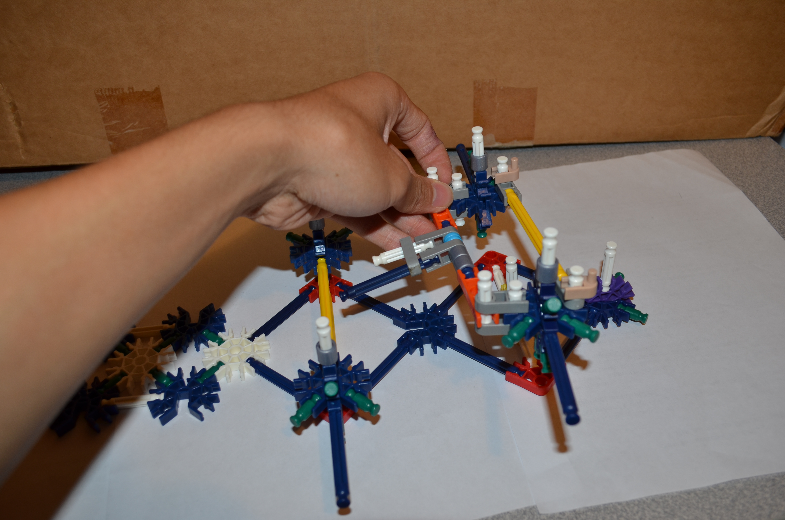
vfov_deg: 43.4
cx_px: 392
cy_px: 260
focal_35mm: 30
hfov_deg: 62.0
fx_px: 653
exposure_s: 1/30
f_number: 5.6
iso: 200
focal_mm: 20
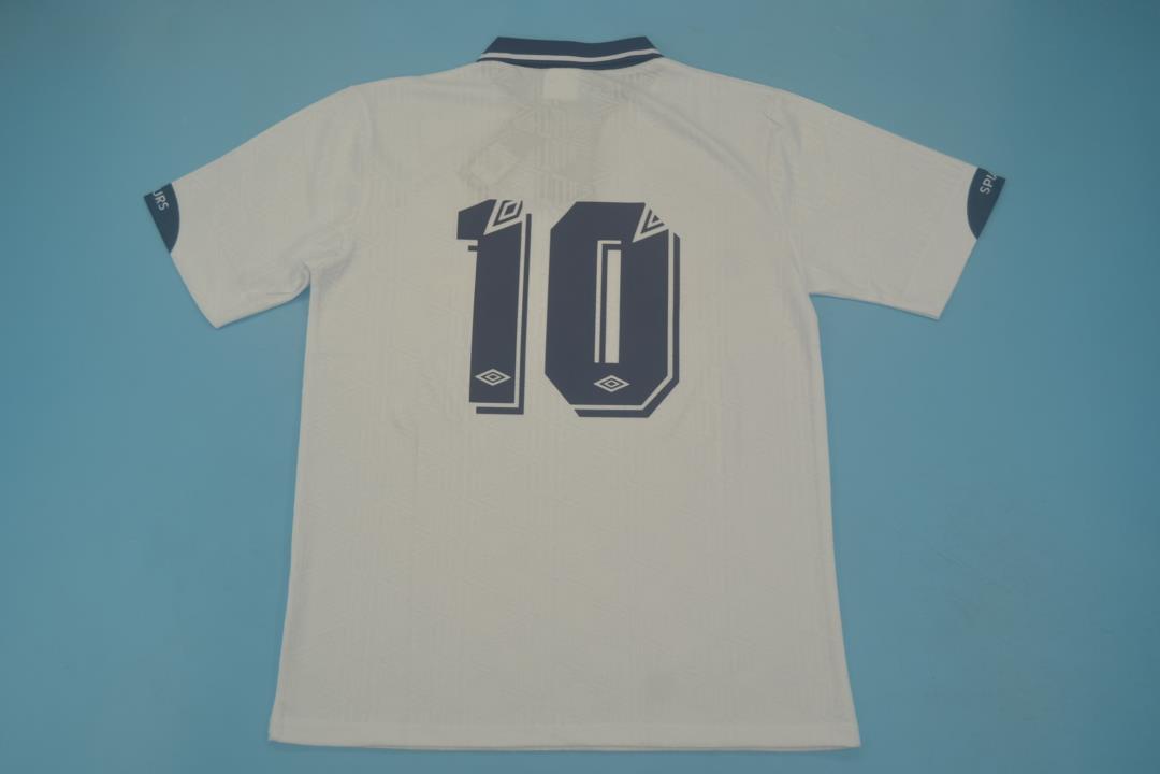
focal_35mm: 33
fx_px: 1063
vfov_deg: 40.0
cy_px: 387
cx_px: 580
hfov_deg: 57.2
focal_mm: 22
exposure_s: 1/200
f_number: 4.5
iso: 200
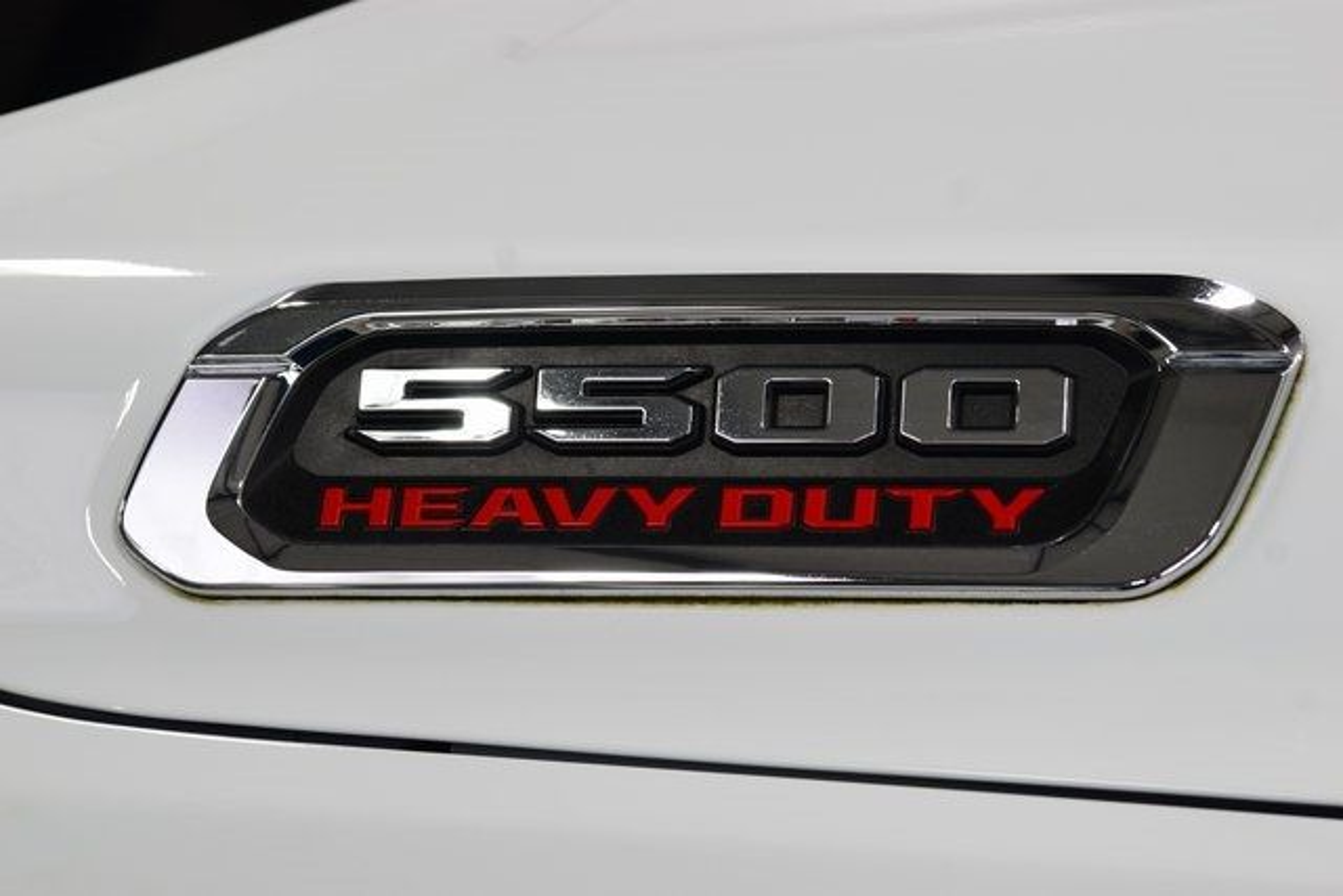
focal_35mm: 105
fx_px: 3918
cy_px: 448
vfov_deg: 13.0
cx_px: 672
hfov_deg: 19.5
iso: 450
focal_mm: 70
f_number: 7.1
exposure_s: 1/30
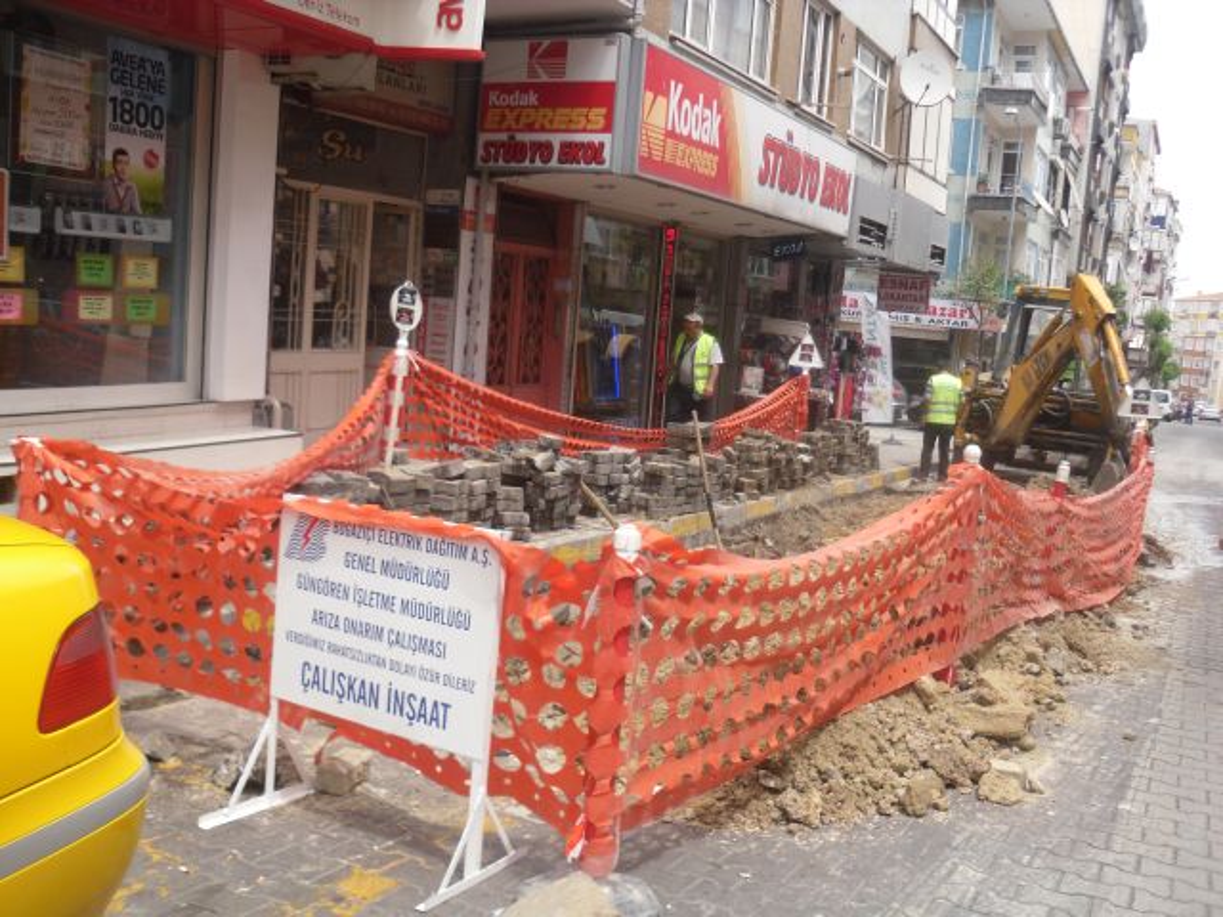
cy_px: 458
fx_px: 1201
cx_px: 612
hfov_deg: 54.0
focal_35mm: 34
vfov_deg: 41.8
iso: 80
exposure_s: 1/449
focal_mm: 6
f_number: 2.8
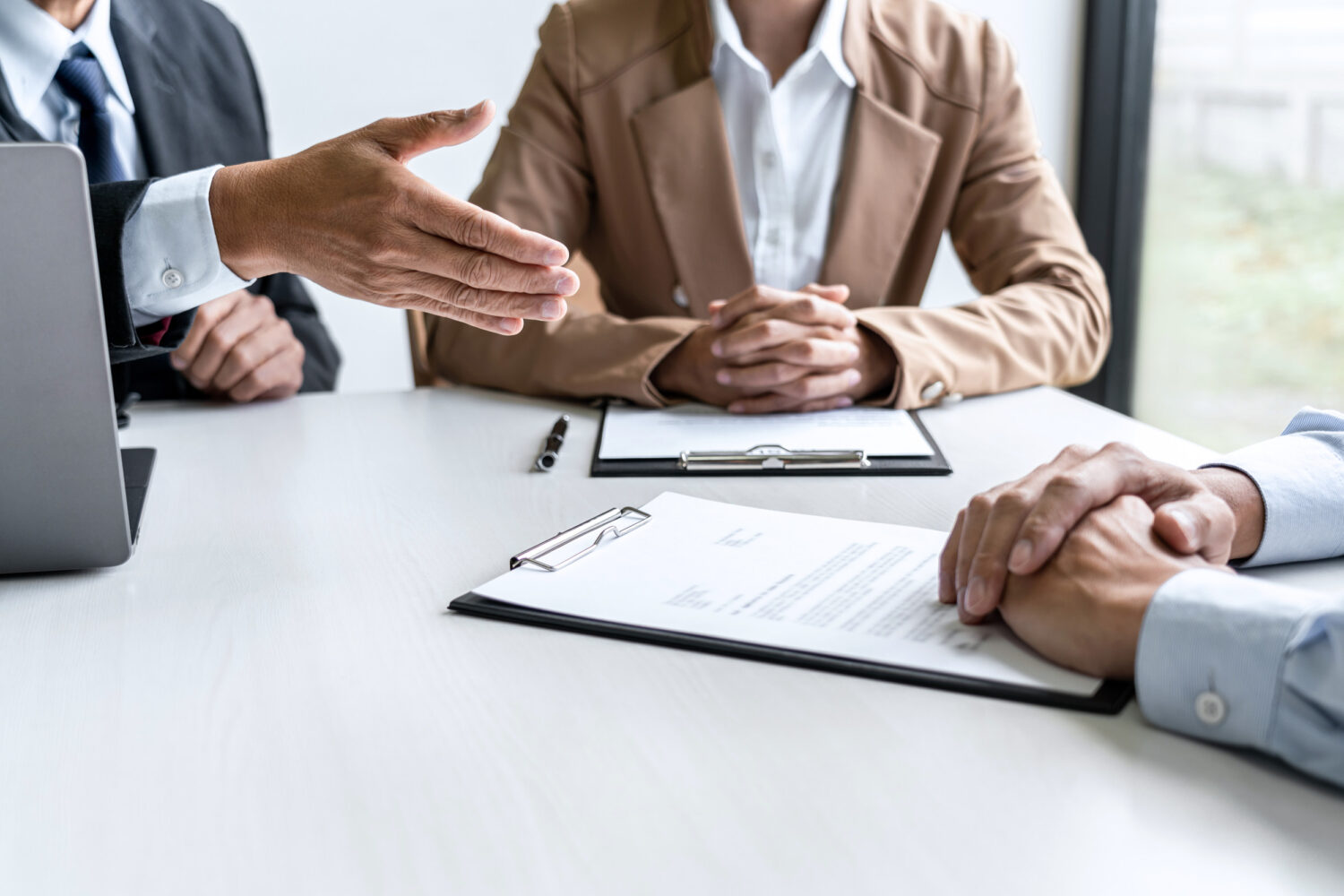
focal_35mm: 47
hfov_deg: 41.9
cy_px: 448
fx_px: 1755
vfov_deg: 28.6
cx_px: 672
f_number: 4
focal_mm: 47
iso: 250
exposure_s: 1/80
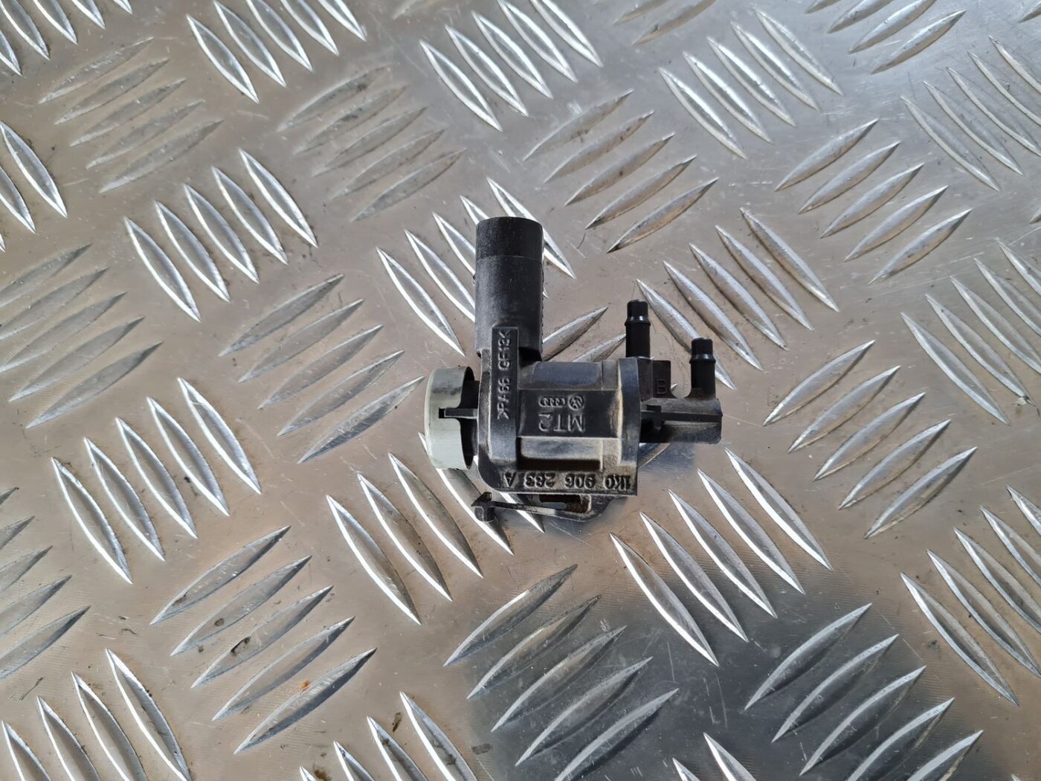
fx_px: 782
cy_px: 390
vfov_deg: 53.1
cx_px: 520
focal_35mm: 26
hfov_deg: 67.3
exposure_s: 1/100
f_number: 1.8
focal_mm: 5.4
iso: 250
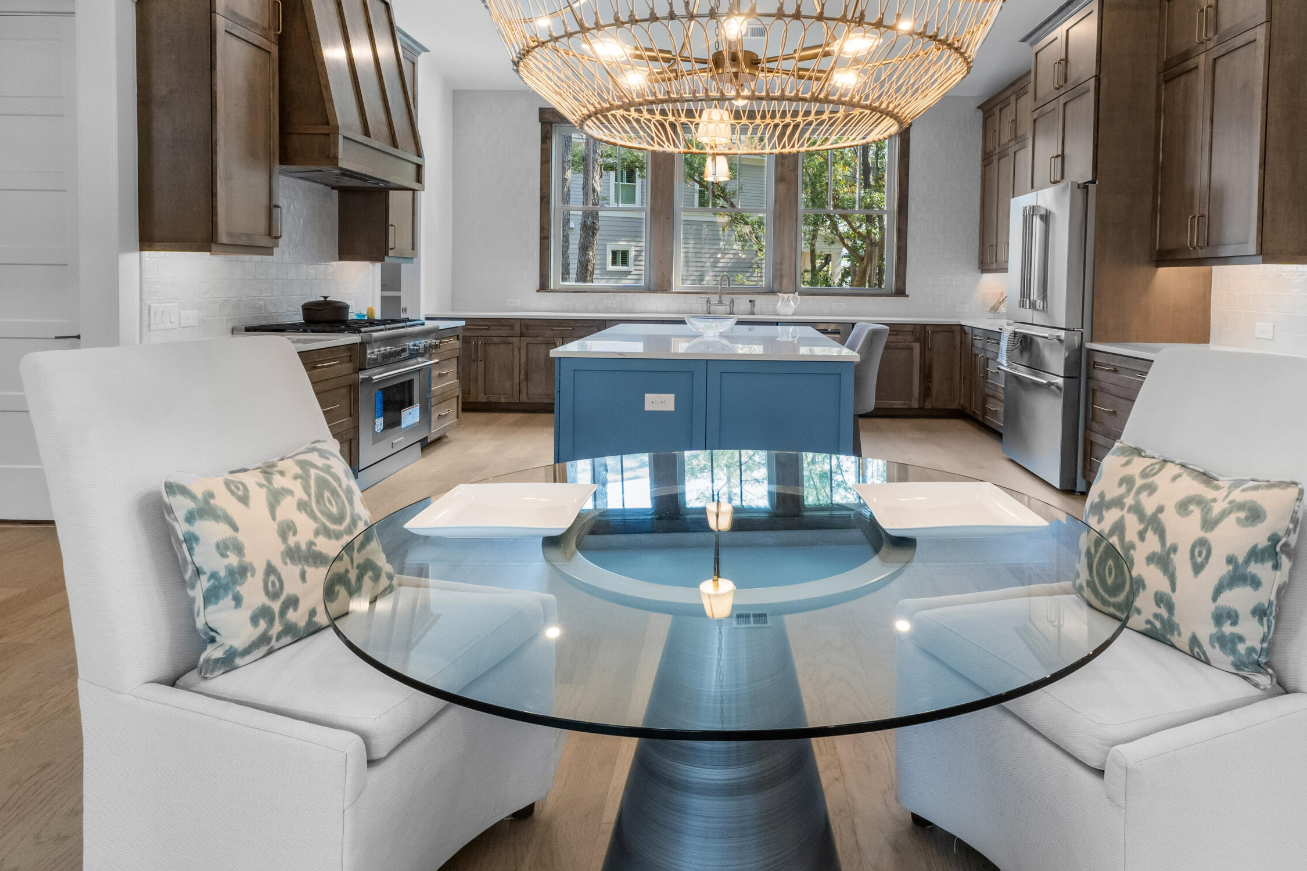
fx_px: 726
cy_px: 458
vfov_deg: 61.9
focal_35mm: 20
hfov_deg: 83.7
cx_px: 725
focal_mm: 10
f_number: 9
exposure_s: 1/30
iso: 200
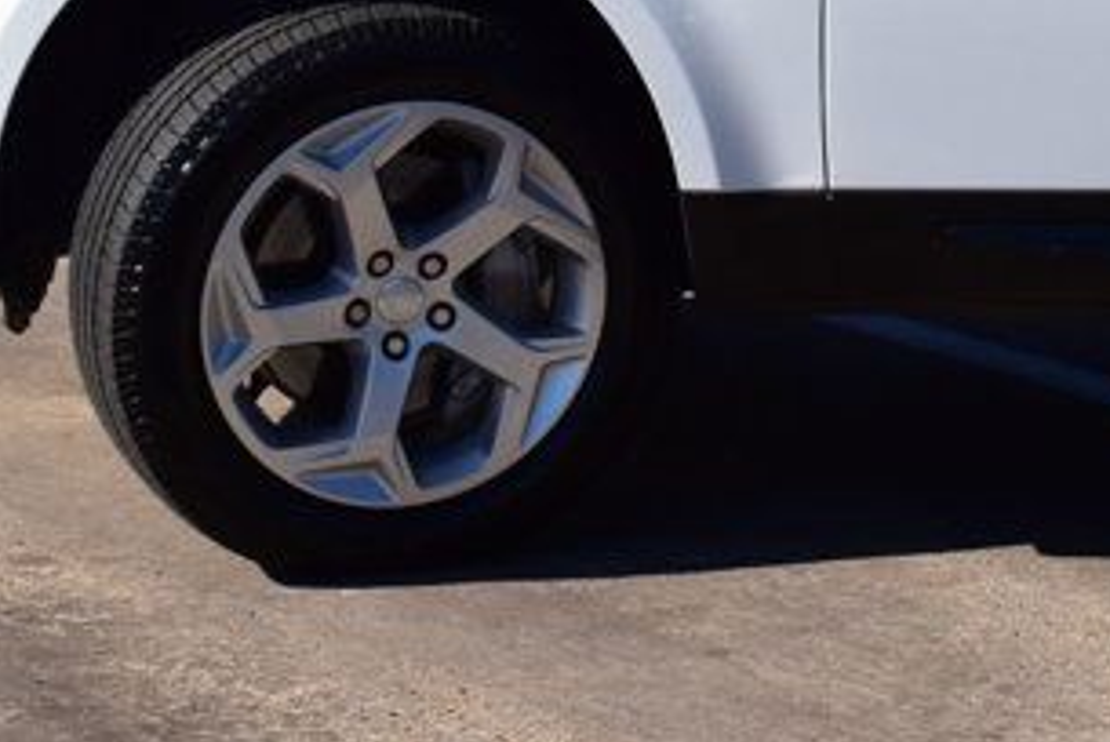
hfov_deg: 11.7
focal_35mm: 171
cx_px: 1452
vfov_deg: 7.9
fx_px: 5277
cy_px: -218
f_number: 11
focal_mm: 34
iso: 220
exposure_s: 1/500
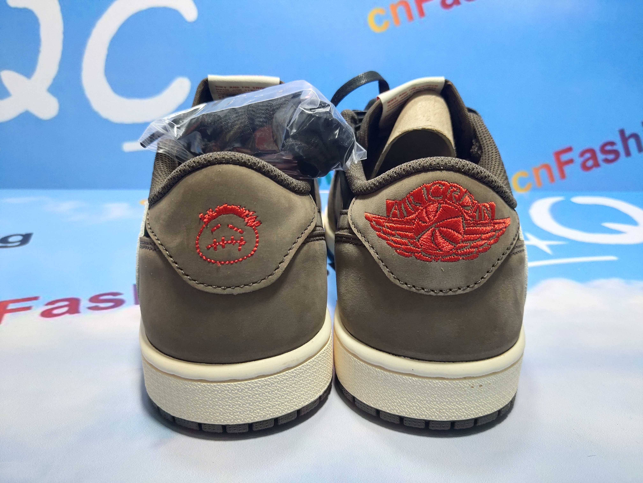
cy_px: 242
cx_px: 322
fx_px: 557
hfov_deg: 60.0
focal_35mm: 30
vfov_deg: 46.8
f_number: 1.79
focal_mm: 4.35
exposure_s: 1/429
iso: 50
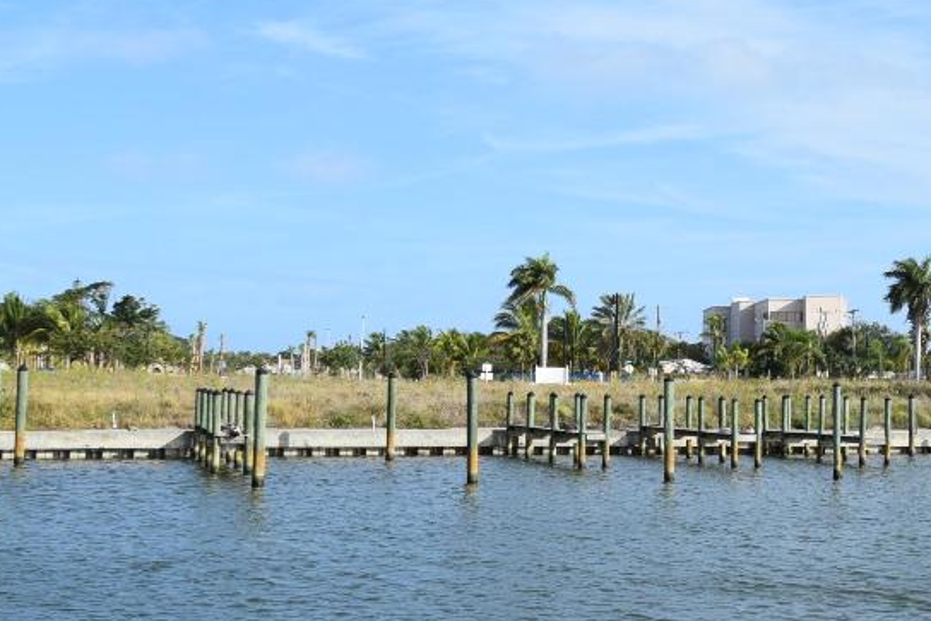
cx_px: 724
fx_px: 1474
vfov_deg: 23.8
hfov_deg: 34.1
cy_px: 277
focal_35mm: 57
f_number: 10
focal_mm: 18
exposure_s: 1/400
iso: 200
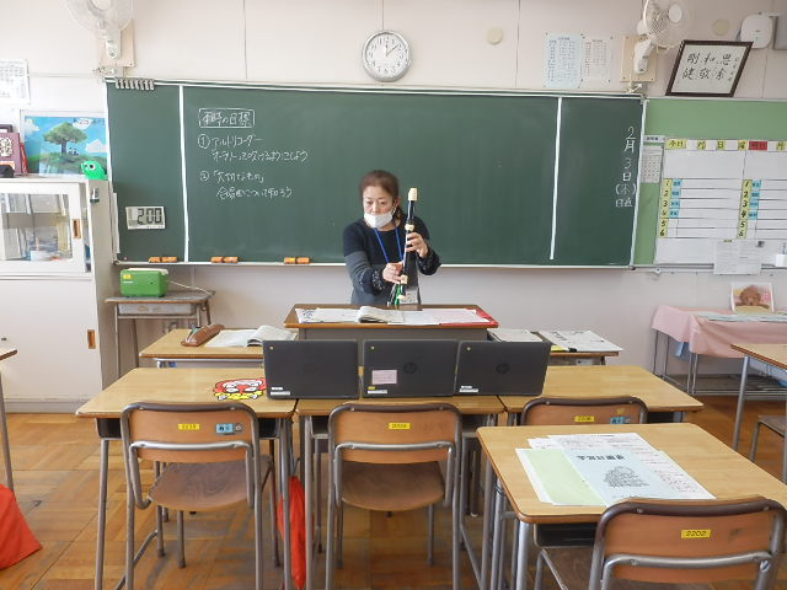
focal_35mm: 24
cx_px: 394
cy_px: 295
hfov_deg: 71.6
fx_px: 546
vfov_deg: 56.8
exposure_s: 1/50
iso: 80
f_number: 3
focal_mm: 4.2
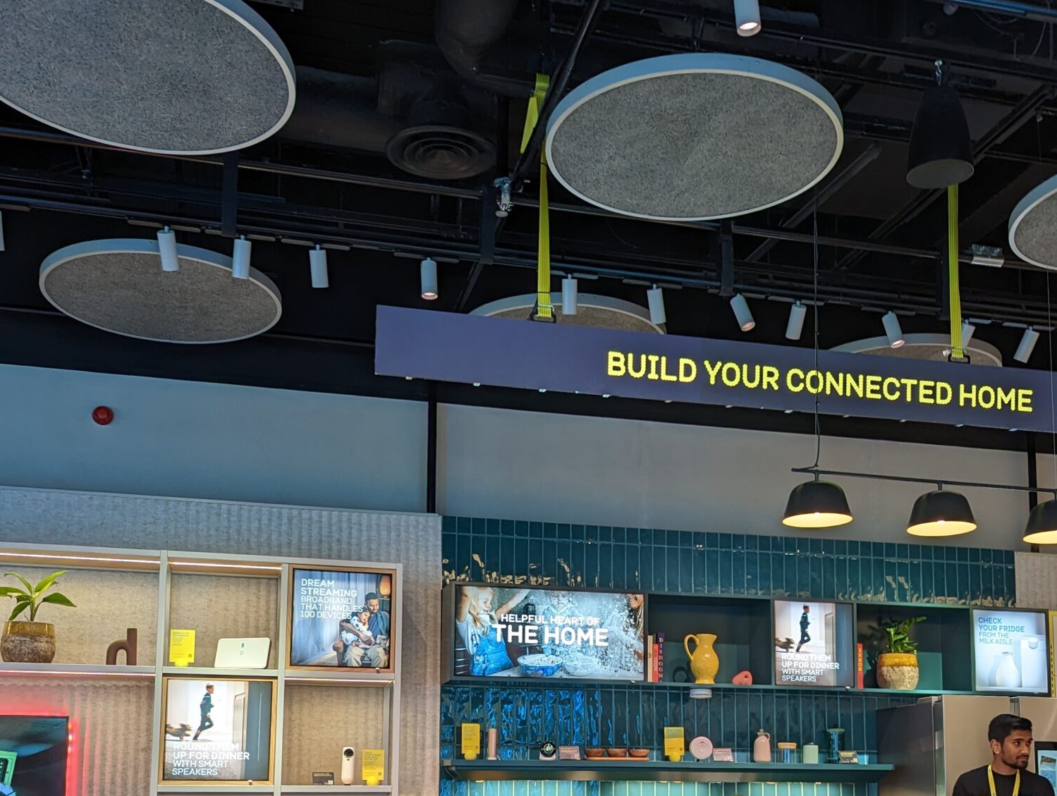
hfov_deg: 45.7
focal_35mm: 41
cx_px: 580
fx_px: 1254
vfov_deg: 34.0
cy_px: 658
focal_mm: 6.81
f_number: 1.85
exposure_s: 1/56
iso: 44
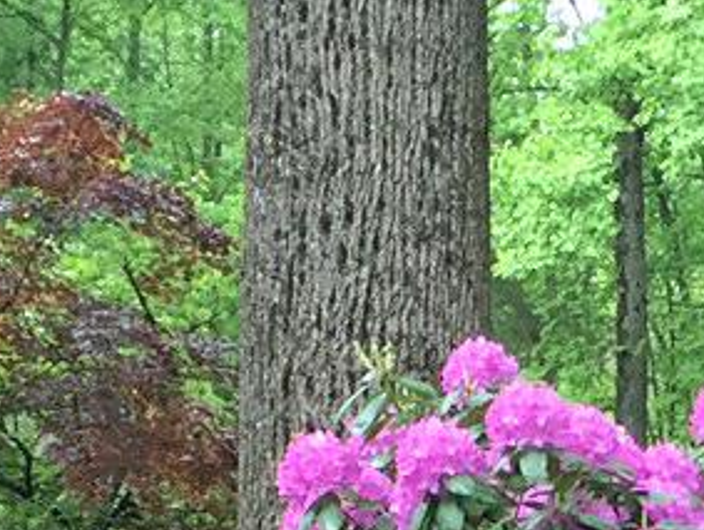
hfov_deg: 11.7
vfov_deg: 8.6
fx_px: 3401
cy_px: 963
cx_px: 756
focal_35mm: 167
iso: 32
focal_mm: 4.15
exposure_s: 1/30
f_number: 2.2
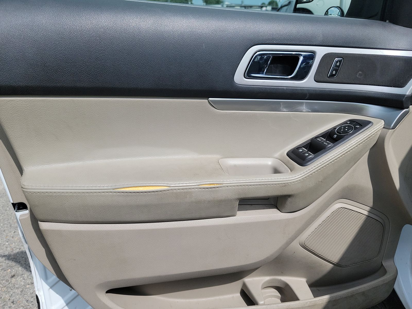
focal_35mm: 24
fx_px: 286
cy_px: 154
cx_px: 206
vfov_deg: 56.8
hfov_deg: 71.6
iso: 50
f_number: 1.8
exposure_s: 1/1032
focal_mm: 6.7
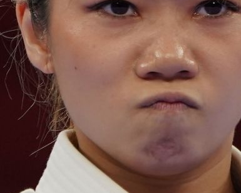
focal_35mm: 2631
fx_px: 18766
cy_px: 125
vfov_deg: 0.6
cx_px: 143
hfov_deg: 0.7
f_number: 5.6
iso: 1000
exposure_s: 1/500
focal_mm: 400
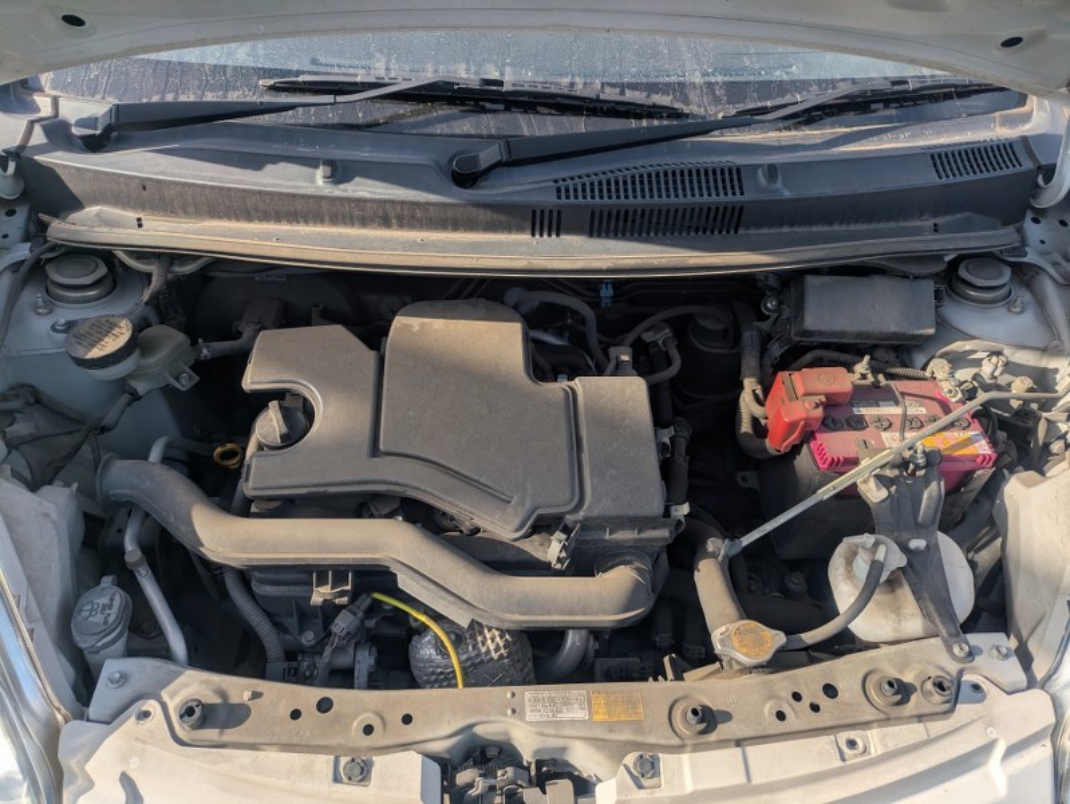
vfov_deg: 54.9
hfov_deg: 69.4
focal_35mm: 25
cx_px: 535
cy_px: 402
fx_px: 773
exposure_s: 1/1166
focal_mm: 5.43
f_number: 1.89
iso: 52
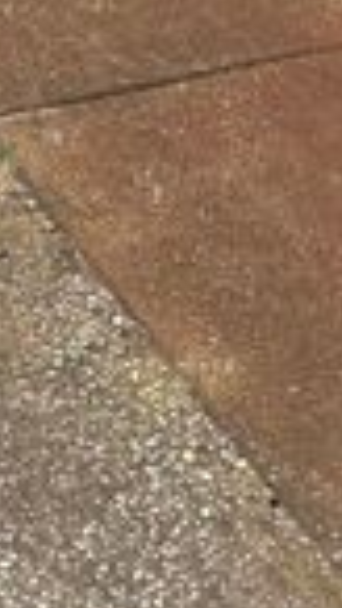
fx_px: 2082
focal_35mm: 129
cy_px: -414
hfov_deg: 9.3
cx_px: -75
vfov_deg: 14.9
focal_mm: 5.96
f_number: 1.6
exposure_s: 1/3279
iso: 50
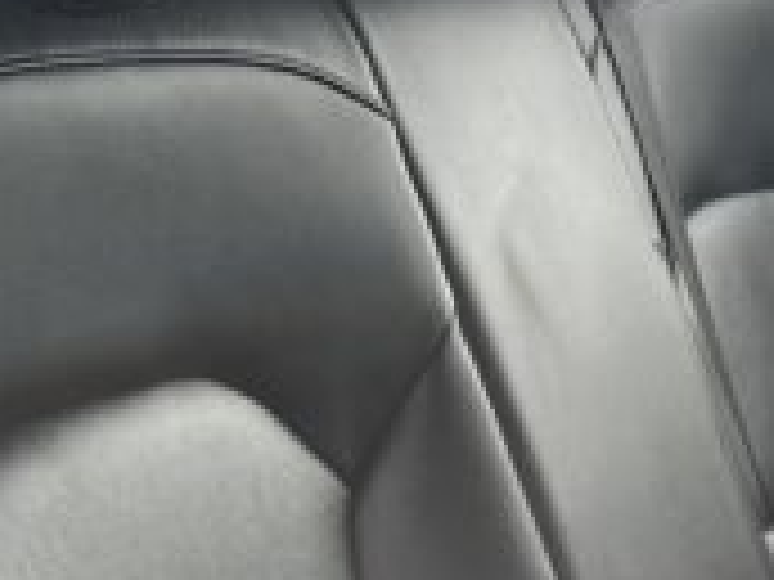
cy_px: 744
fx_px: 2683
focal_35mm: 120
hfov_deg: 15.9
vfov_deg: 12.0
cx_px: 886
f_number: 1.6
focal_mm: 5.1
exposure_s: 1/182
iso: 50
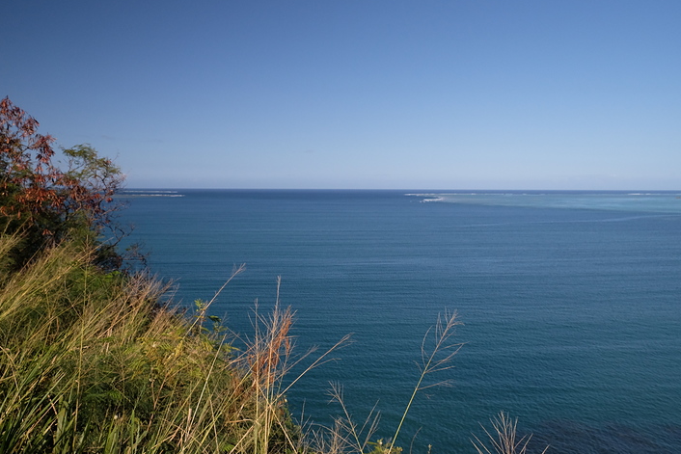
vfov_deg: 43.6
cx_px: 325
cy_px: 207
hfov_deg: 61.9
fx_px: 568
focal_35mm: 30
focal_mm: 18
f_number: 6.4
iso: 1000
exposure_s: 1/1600
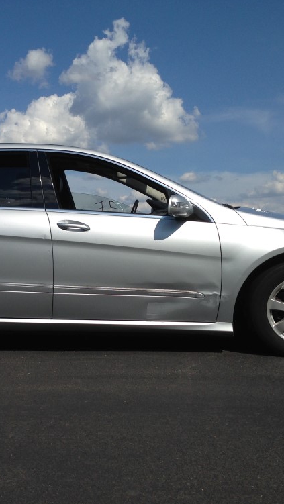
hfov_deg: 24.1
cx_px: 58
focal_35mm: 49
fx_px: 655
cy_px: 255
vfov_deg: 42.1
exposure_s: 1/2857
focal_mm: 4.12
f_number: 2.4
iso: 50
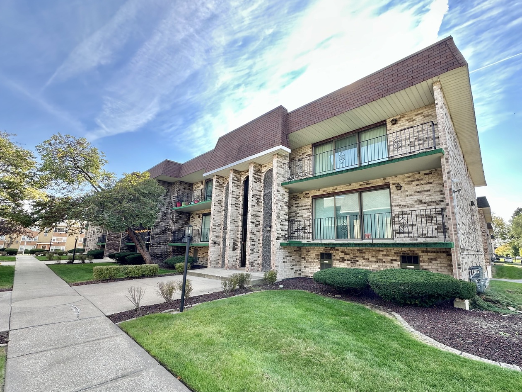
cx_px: 273
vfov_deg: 78.1
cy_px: 206
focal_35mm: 16
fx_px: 241
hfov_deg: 94.4
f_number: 2.2
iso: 40
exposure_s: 1/302
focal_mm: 2.22
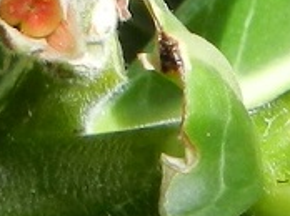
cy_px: 28
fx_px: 443
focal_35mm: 53
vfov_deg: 26.7
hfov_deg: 34.7
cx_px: 43
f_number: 3.4
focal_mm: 4
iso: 160
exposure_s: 1/160
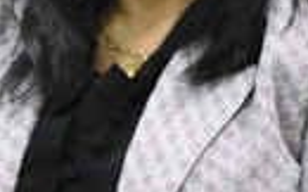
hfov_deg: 3.0
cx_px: 147
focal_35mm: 695
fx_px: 5829
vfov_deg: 1.9
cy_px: 77
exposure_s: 1/30
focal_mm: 92
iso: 4000
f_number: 8
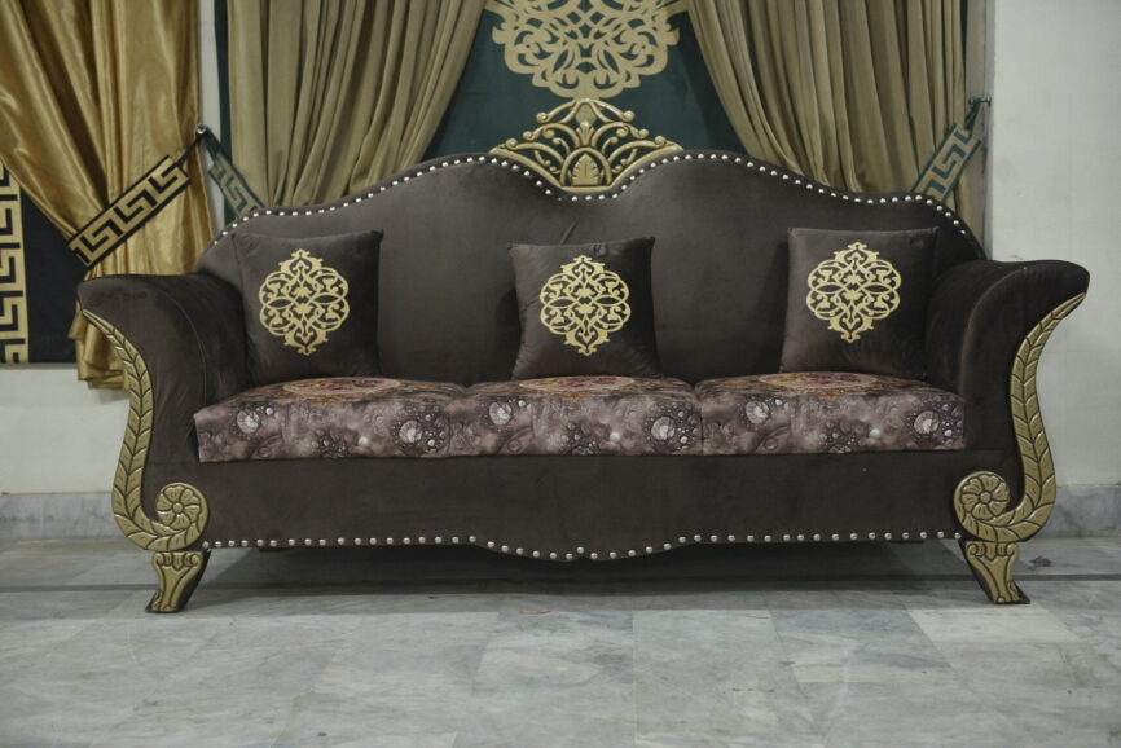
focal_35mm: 50
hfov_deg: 39.6
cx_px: 560
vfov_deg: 27.0
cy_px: 374
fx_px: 1557
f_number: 3.2
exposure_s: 1/125
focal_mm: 50
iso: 2000
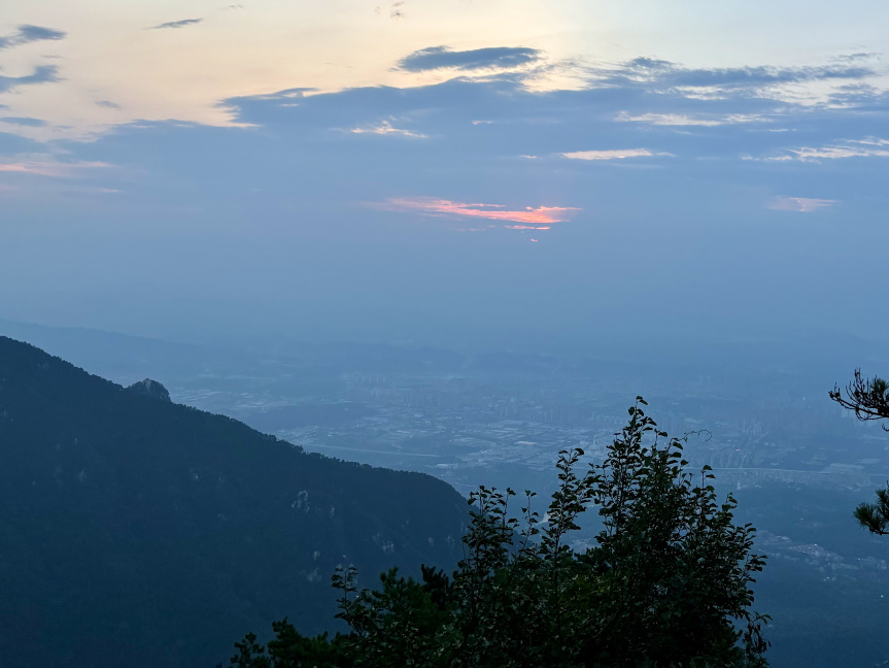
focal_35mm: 43
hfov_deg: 42.1
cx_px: 698
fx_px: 1105
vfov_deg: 32.8
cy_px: 144
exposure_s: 1/428
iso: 50
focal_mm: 5.96
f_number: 1.6
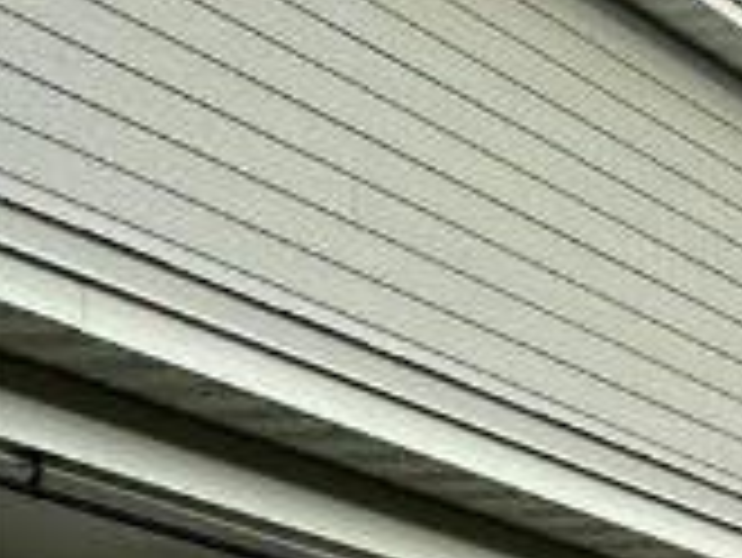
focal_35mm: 87
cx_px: 2275
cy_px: 1233
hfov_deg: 11.2
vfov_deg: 13.6
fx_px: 1866
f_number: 2.2
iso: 40
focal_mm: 2.22
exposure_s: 1/812
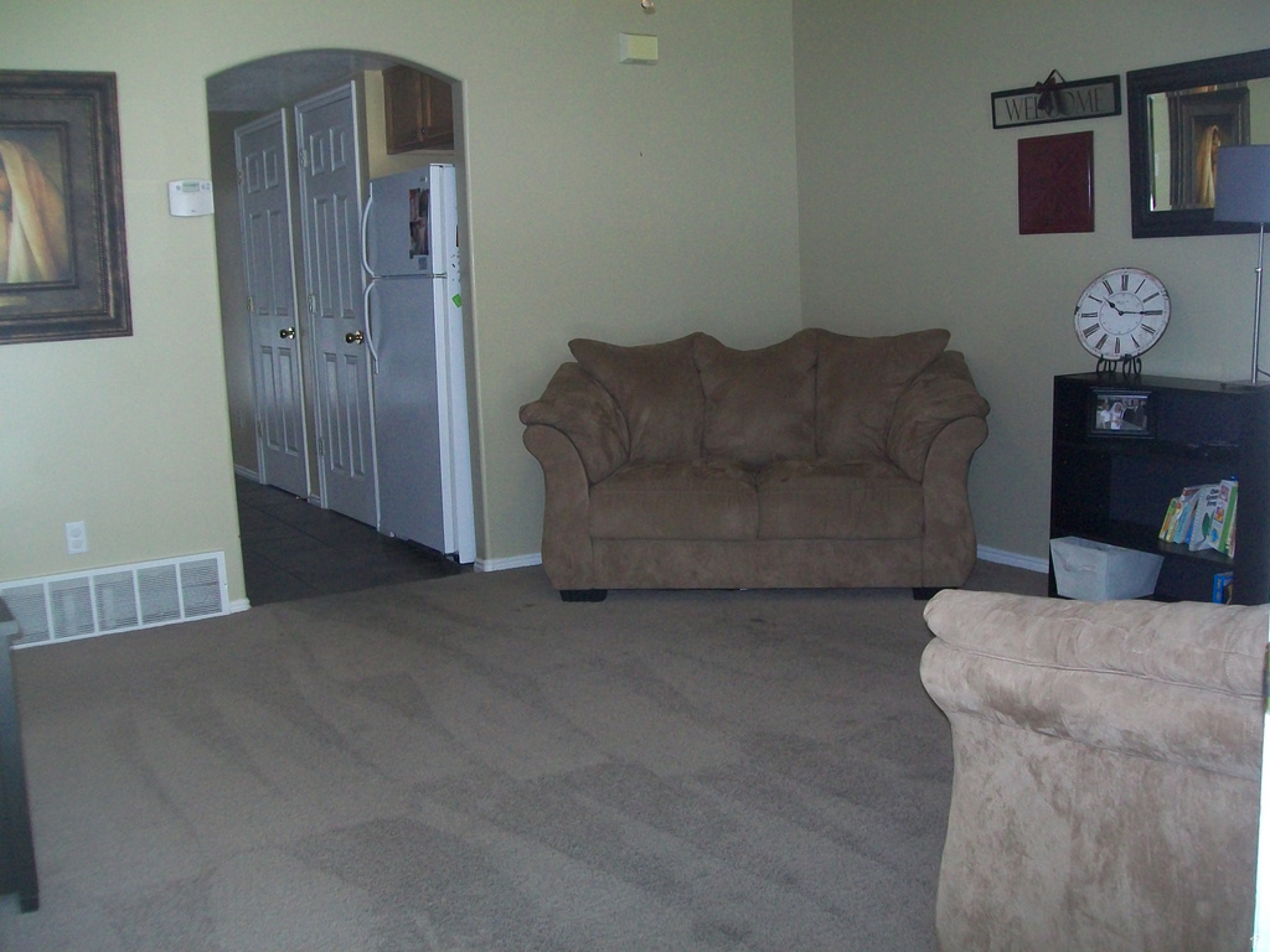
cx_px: 635
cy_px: 476
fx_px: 1321
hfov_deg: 51.4
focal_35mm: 36
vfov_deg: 39.7
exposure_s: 1/60
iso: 160
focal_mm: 6
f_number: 2.7
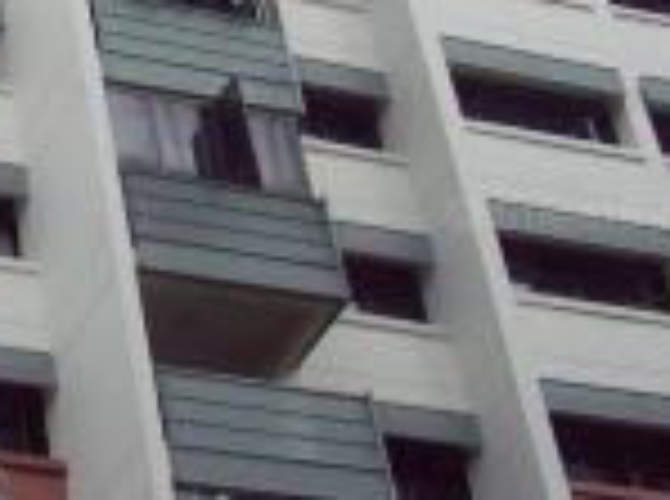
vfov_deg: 10.4
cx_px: -117
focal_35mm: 137
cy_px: -230
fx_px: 2645
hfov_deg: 14.0
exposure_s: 1/320
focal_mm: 6.2
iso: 80
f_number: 5.6
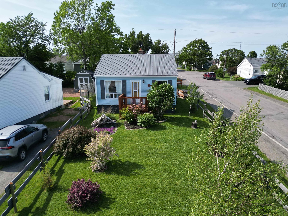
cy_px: 108
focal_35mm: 24
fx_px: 200
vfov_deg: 56.8
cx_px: 144
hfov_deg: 71.6
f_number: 1.7
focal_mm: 6.72
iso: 140
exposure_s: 1/2500
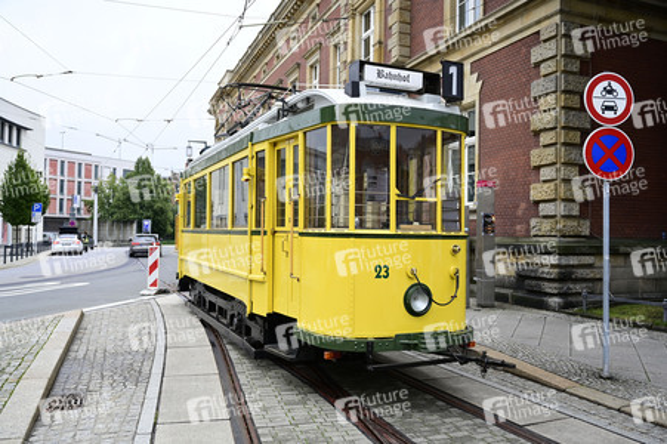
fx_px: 555
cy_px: 222
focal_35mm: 30
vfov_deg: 43.5
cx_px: 334
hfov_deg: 62.0
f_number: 2.8
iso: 200
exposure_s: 1/200
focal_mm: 30
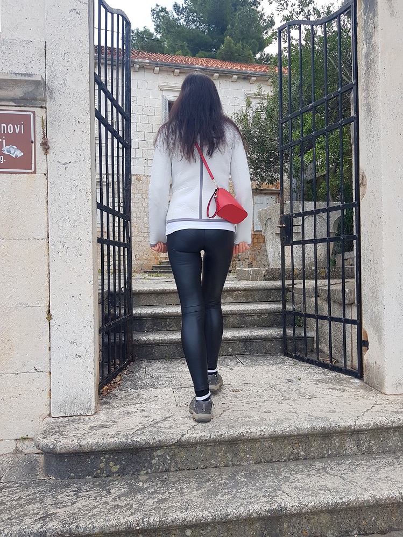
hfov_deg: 53.1
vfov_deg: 67.3
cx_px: 202
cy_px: 268
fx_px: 404
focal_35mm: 26
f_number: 1.7
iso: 50
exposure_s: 1/200
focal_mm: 4.2
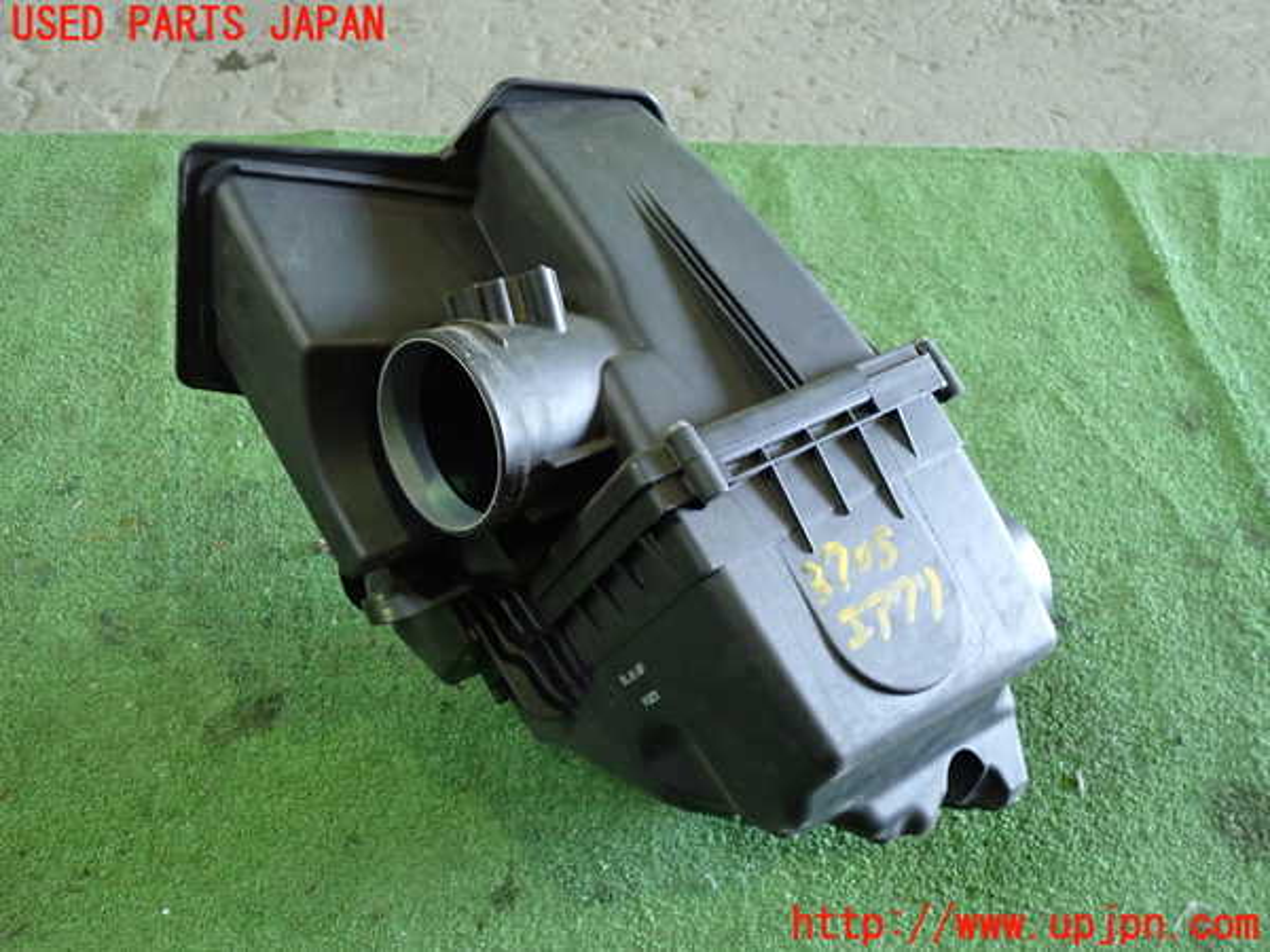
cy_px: 476
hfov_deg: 60.0
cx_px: 635
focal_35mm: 30
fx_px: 1101
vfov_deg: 46.8
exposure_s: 1/30
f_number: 2.3
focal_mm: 5.4
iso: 500
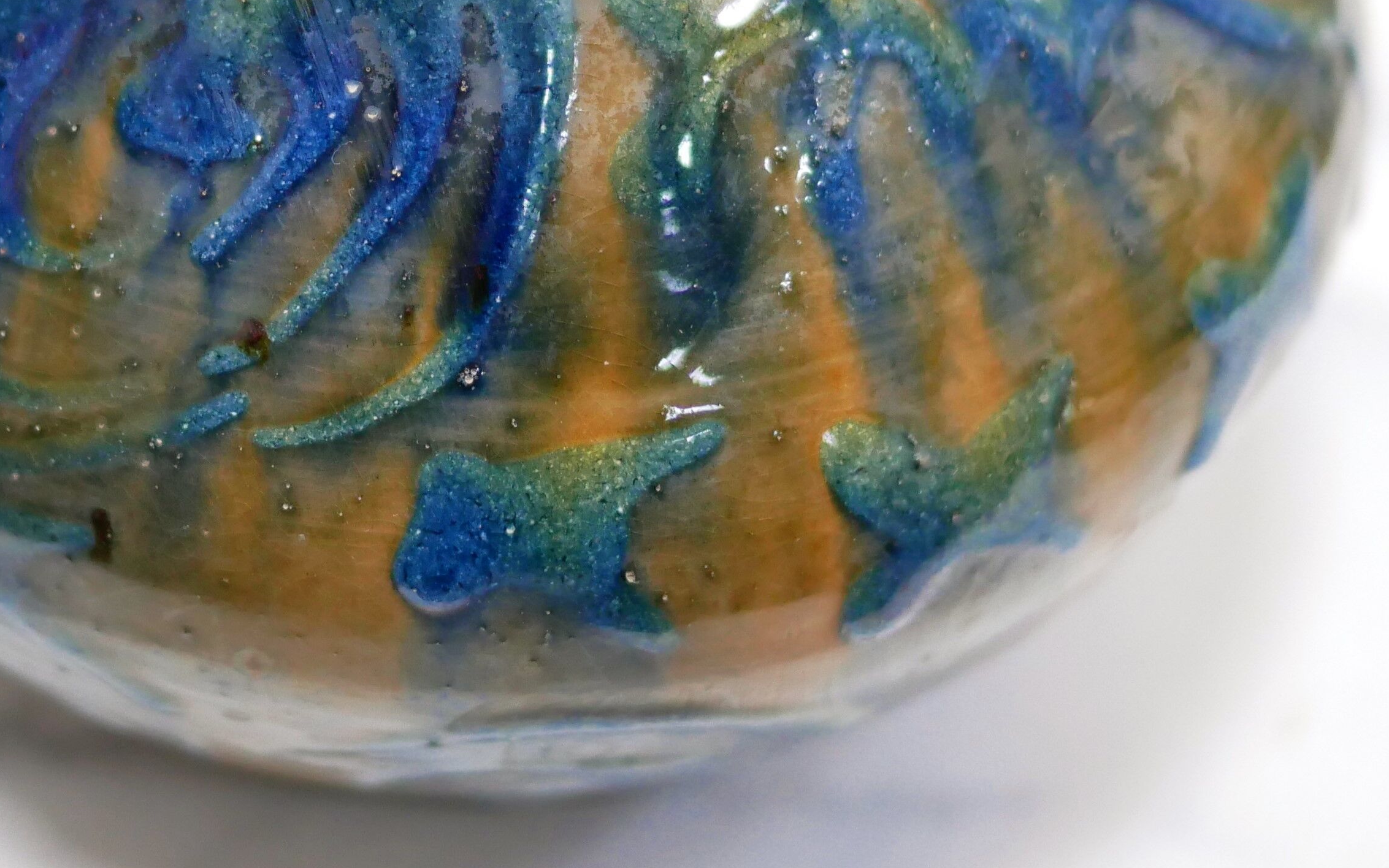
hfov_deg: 24.0
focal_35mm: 86
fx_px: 3256
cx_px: 454
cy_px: 34
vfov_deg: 15.0
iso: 1250
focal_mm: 20
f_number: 1.7
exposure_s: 1/60
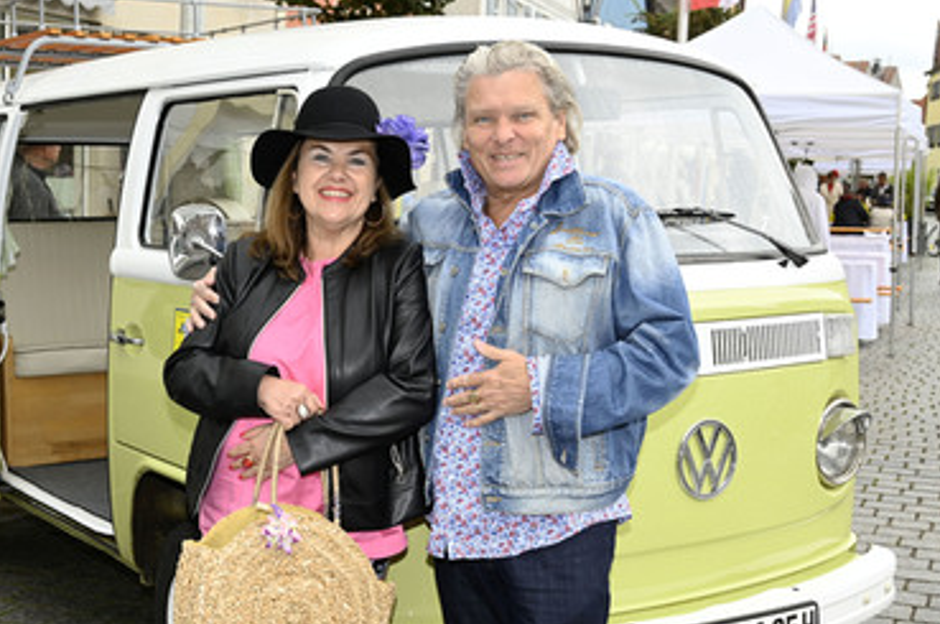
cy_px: 374
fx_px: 1434
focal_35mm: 55
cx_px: 404
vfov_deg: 24.5
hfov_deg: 36.2
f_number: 6.3
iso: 320
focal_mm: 45
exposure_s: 1/160
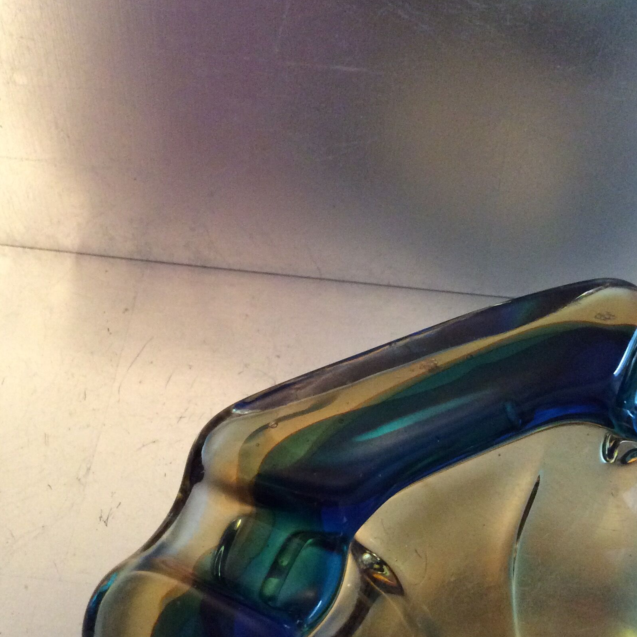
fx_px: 958
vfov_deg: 36.6
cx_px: 329
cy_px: 389
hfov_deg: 36.8
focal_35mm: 46
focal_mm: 3.3
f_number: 2.4
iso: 250
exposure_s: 1/17
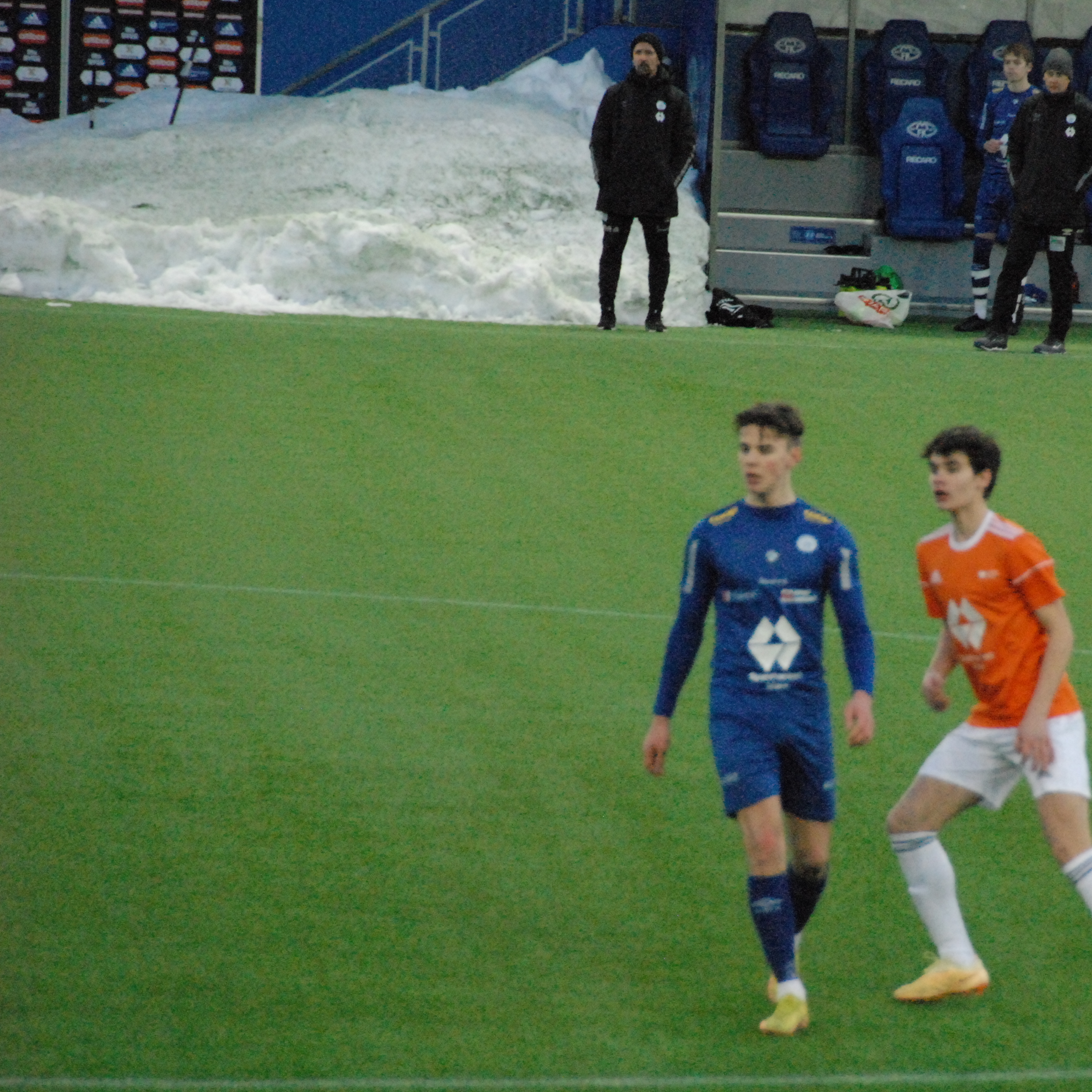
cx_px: 814
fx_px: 13634
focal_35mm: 382
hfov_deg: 4.6
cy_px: 546
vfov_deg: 4.6
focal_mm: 200
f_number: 6.3
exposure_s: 1/160
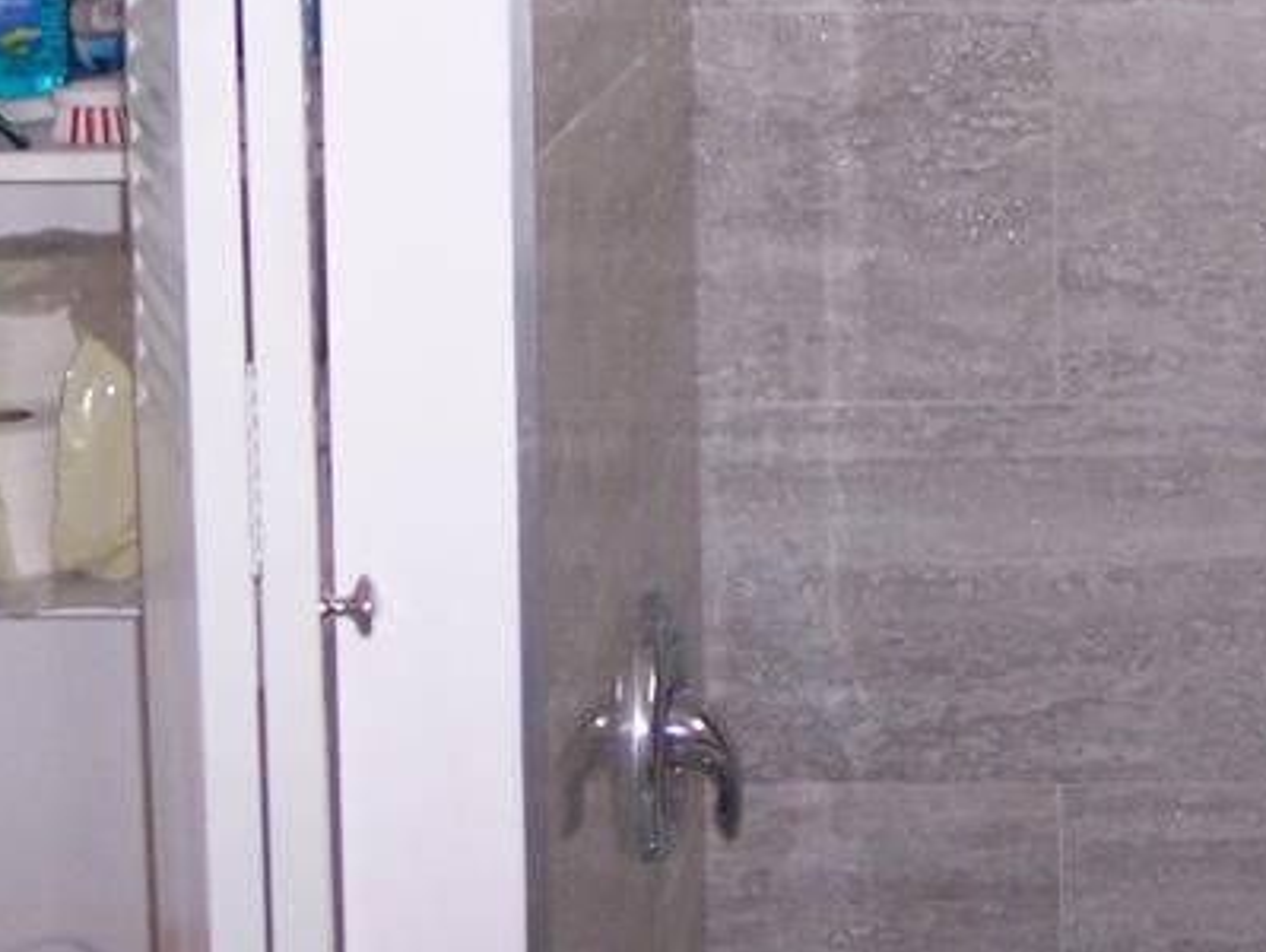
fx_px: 3661
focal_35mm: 100
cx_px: 1006
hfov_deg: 19.4
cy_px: -35
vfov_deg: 14.5
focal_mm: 8
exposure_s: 1/60
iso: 140
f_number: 2.8
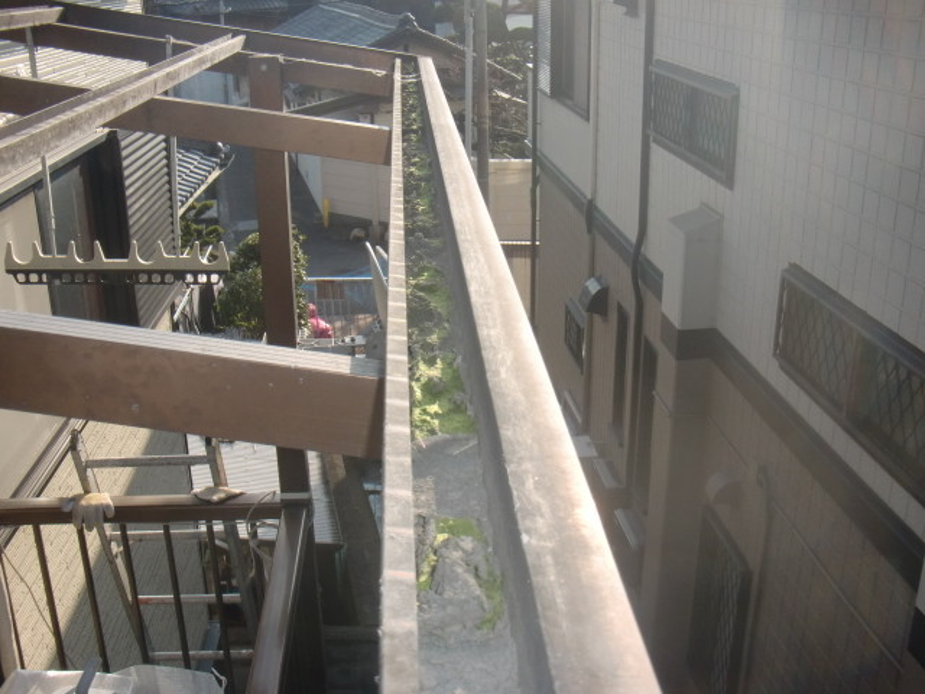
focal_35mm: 38
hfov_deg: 49.0
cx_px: 462
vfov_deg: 37.7
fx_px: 1015
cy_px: 347
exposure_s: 1/250
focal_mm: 6.66
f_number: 3.9
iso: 64
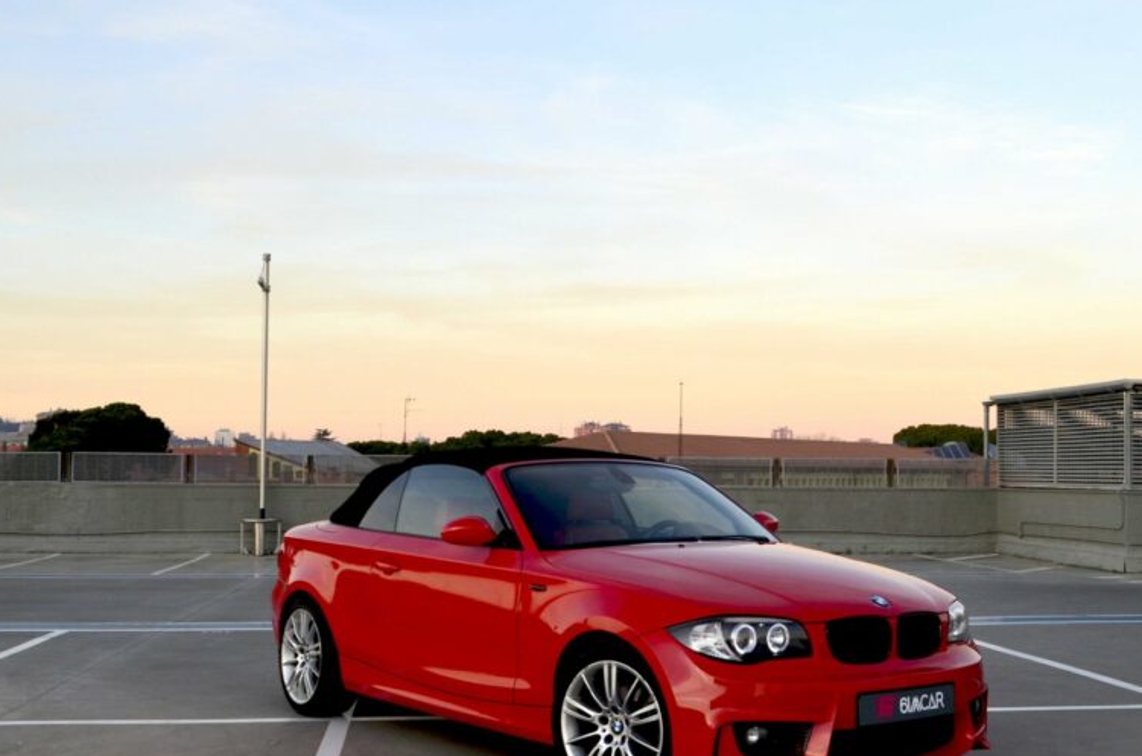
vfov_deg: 29.7
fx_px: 1424
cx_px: 588
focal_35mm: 45
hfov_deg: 43.7
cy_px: 415
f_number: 10
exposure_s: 1/50
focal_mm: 22
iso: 400
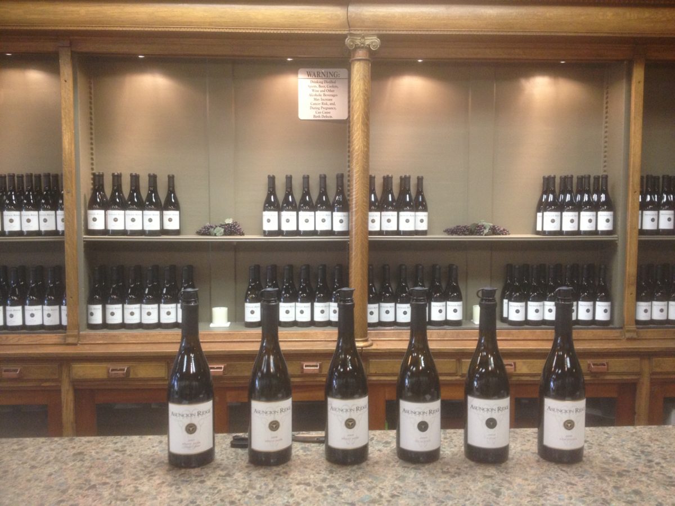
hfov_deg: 52.6
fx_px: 682
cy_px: 253
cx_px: 338
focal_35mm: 35
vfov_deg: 40.7
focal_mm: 4.28
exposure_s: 1/20
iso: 160
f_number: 2.4
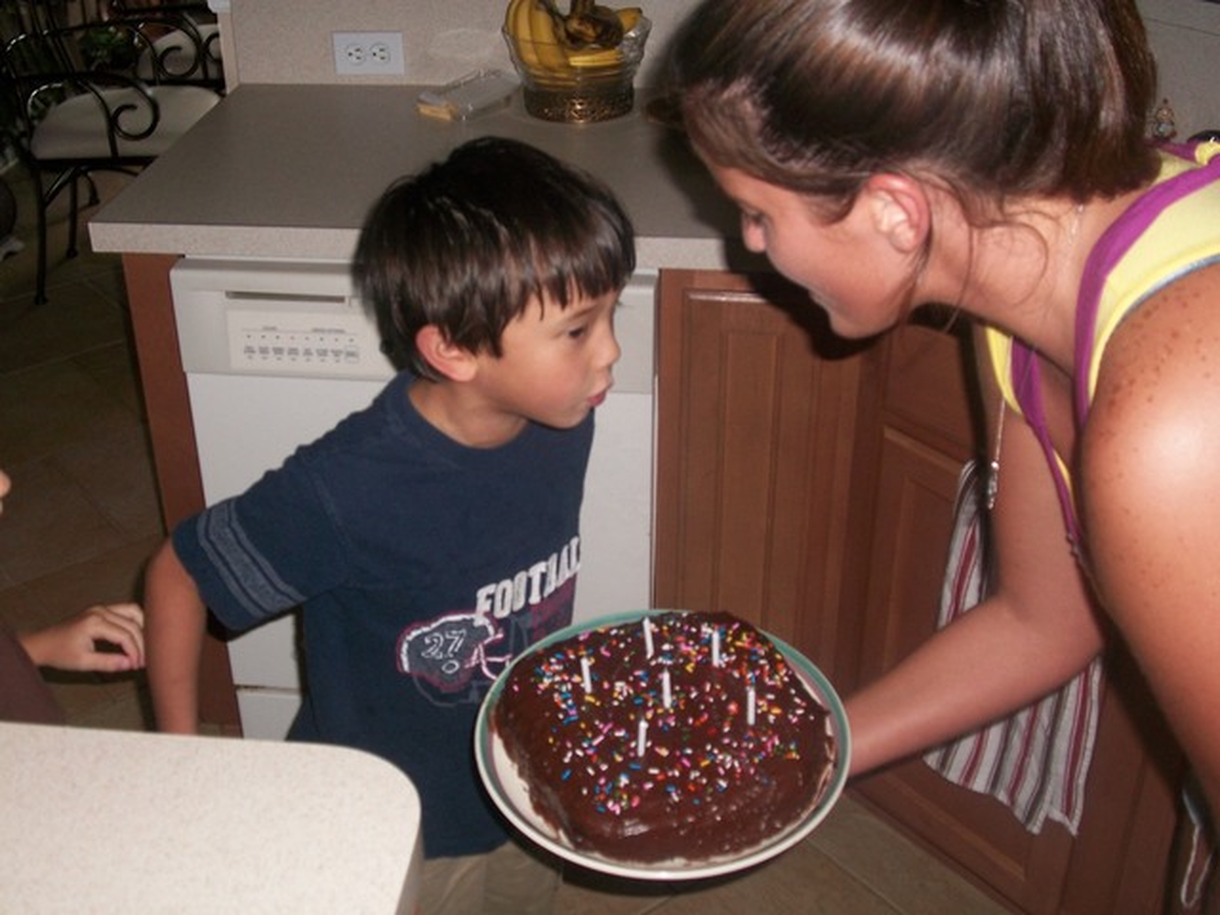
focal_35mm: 40
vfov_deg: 36.0
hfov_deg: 46.8
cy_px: 458
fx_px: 1410
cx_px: 610
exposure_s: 1/40
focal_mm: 7.1
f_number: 3.2
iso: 80
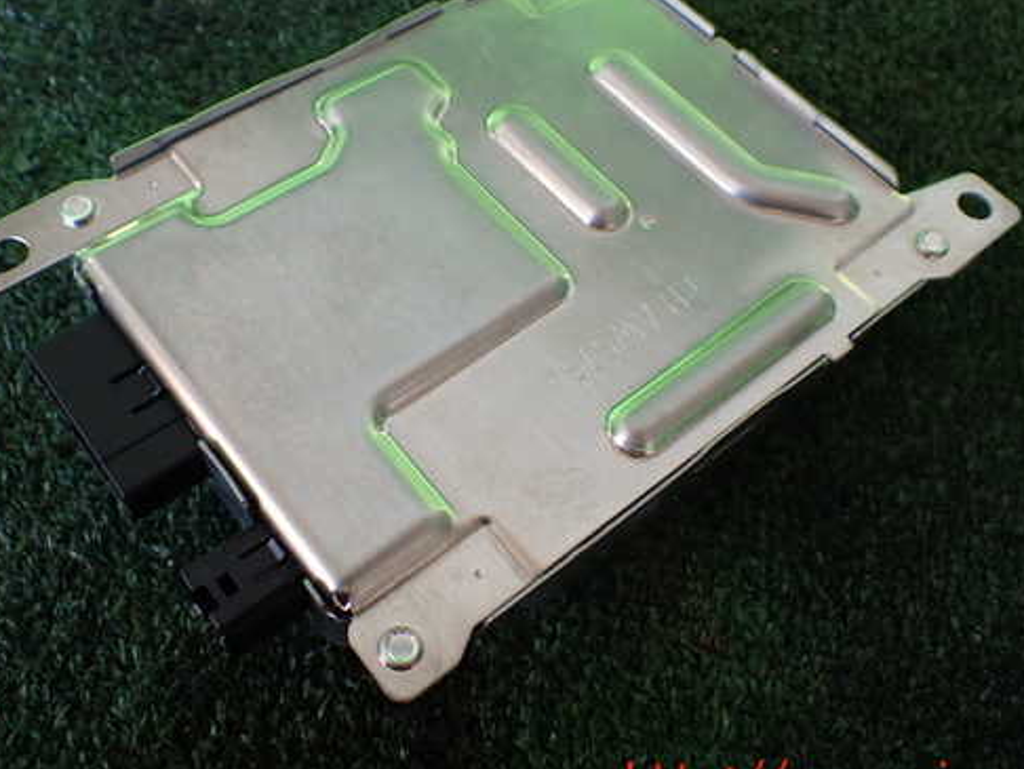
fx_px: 1095
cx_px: 470
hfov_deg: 50.1
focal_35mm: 37
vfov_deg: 38.6
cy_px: 335
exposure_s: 1/125
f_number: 2.3
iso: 125
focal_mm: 5.4
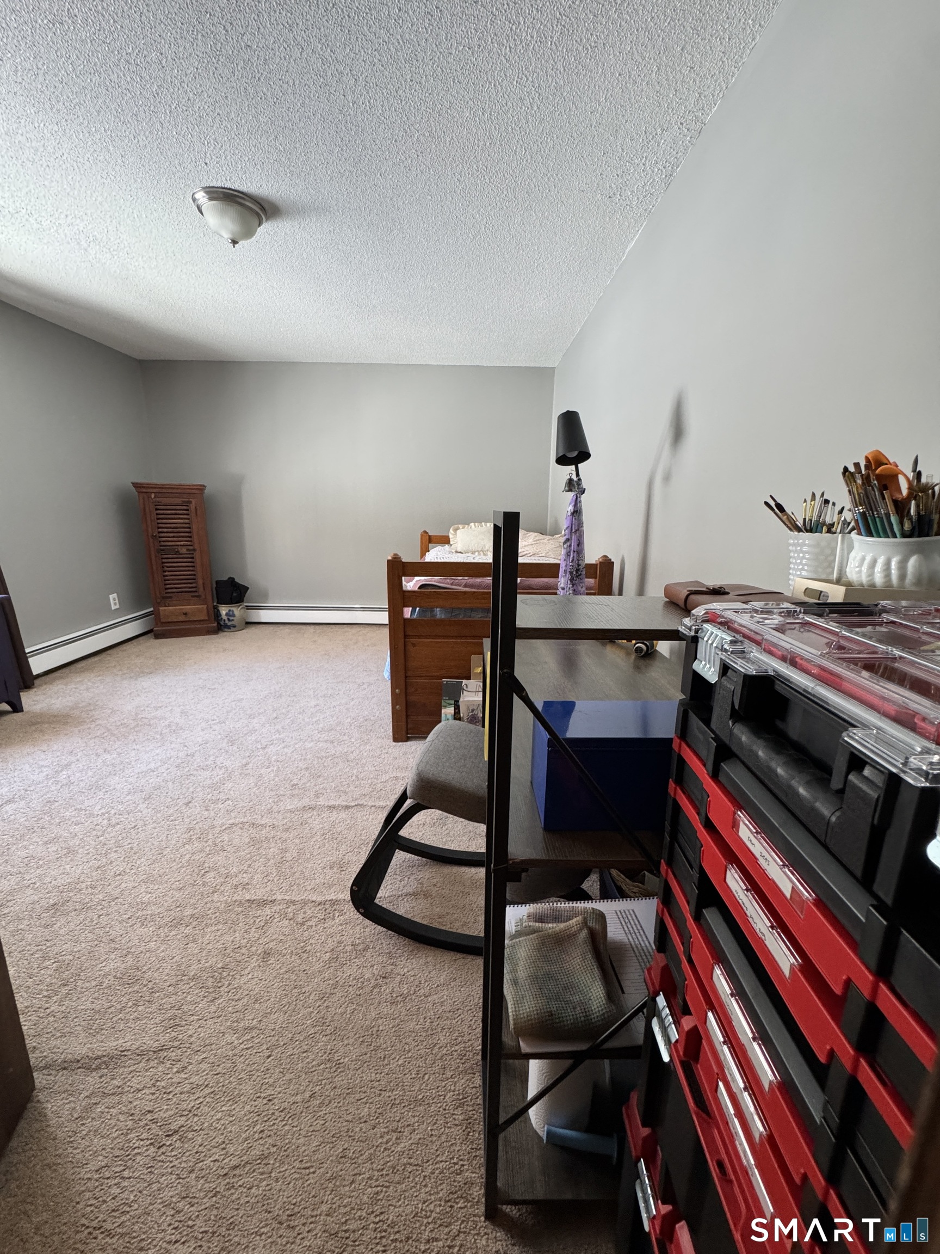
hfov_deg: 85.7
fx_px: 507
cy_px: 627
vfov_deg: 102.1
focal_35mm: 14
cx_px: 470
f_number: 2.2
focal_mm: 2.22
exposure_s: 1/89
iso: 320
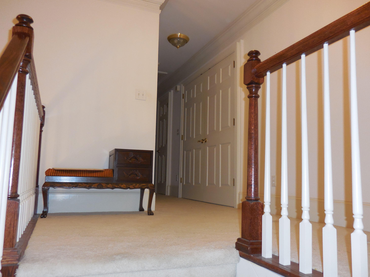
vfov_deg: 49.7
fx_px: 299
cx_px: 185
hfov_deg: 63.4
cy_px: 138
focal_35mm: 28
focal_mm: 5
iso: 280
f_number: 3.5
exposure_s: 1/25
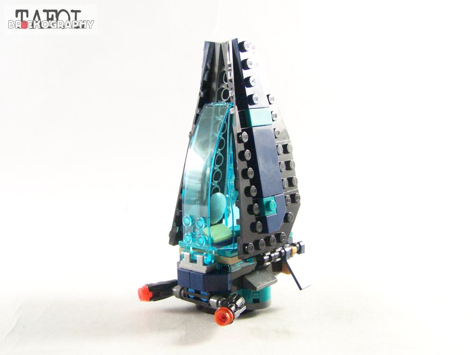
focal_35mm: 48
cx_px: 236
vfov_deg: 30.3
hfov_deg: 39.7
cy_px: 178
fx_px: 656
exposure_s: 1/45
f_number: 3.2
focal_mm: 8
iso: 400
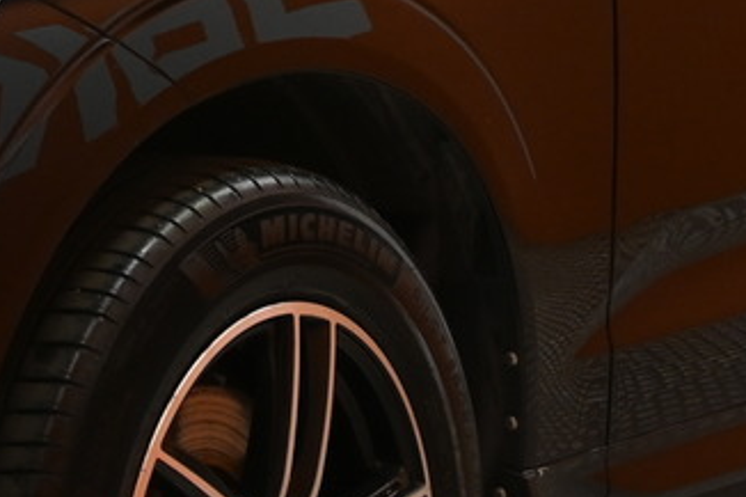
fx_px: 3784
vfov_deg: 7.4
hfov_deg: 11.1
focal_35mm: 183
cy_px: -124
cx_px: -62
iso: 400
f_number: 5
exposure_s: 1/100
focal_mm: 24.5
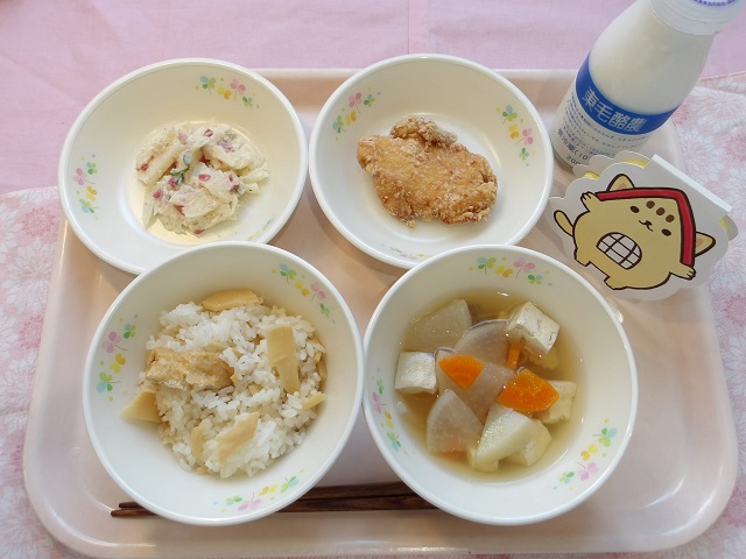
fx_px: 582
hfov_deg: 65.3
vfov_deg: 51.4
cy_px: 280
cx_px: 373
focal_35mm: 27
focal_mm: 4.9
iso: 100
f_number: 3
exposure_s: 1/64
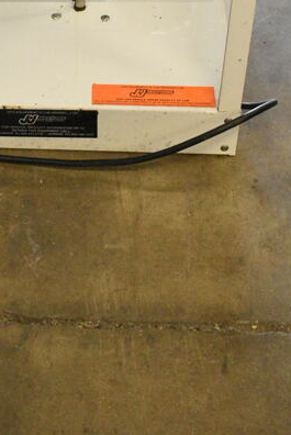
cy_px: -55
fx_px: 1004
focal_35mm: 83
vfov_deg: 22.9
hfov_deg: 16.5
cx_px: 92
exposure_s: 1/200
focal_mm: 24
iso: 6400
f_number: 7.1
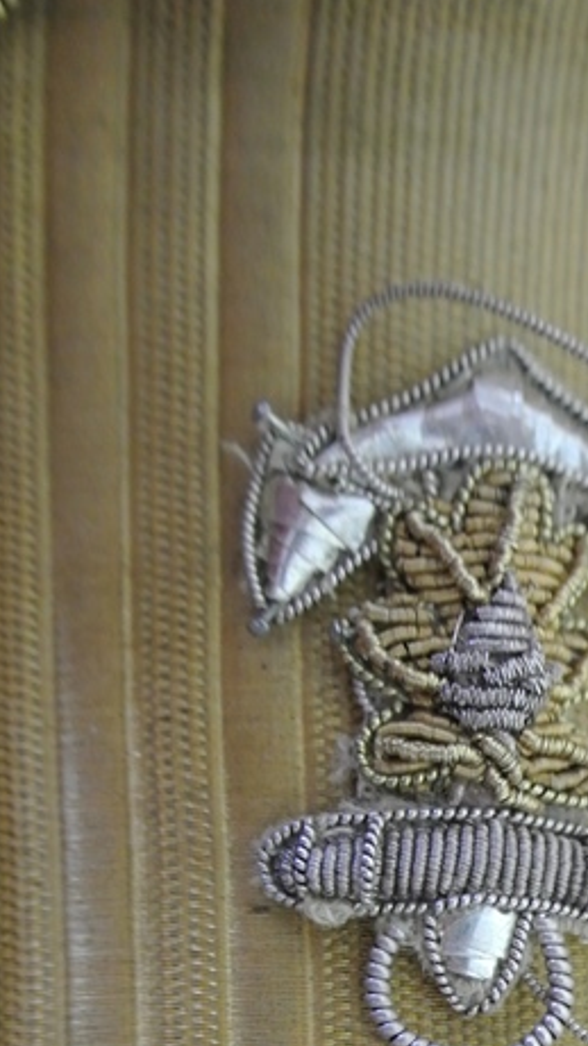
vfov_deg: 29.4
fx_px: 1831
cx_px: 548
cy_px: 1089
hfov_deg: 17.9
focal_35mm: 66
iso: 800
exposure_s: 1/50
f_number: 3.5
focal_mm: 11
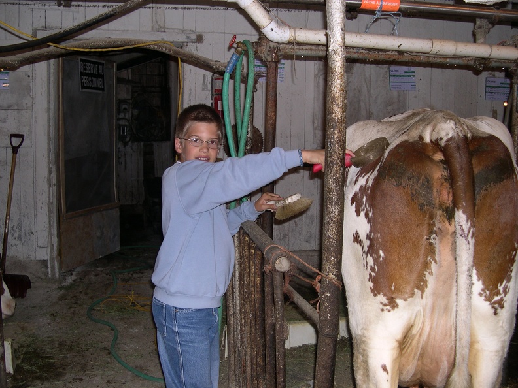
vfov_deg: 37.7
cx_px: 259
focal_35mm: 38
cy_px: 194
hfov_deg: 49.0
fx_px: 569
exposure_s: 1/60
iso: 100
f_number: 2.8
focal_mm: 8
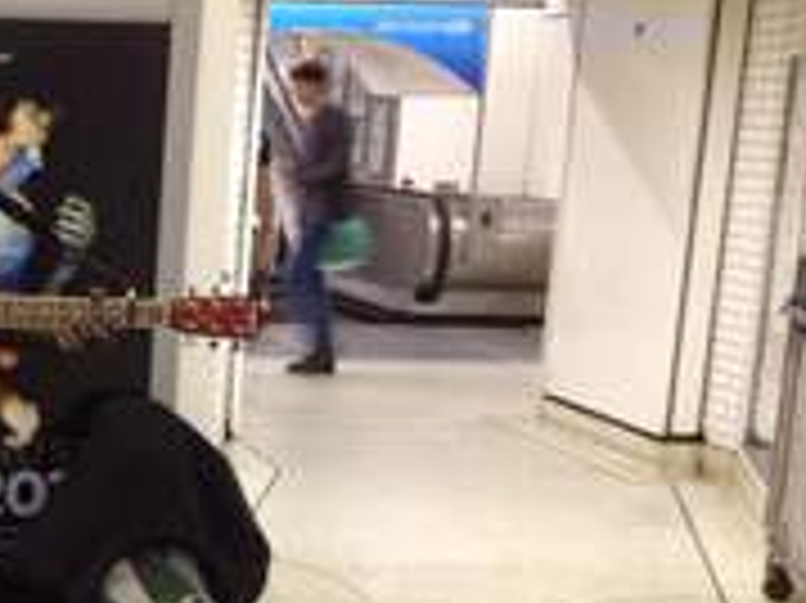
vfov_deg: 17.8
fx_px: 1908
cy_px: 472
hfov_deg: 22.5
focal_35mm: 82
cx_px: -81
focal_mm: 4.28
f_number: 2.4
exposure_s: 1/20
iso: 250
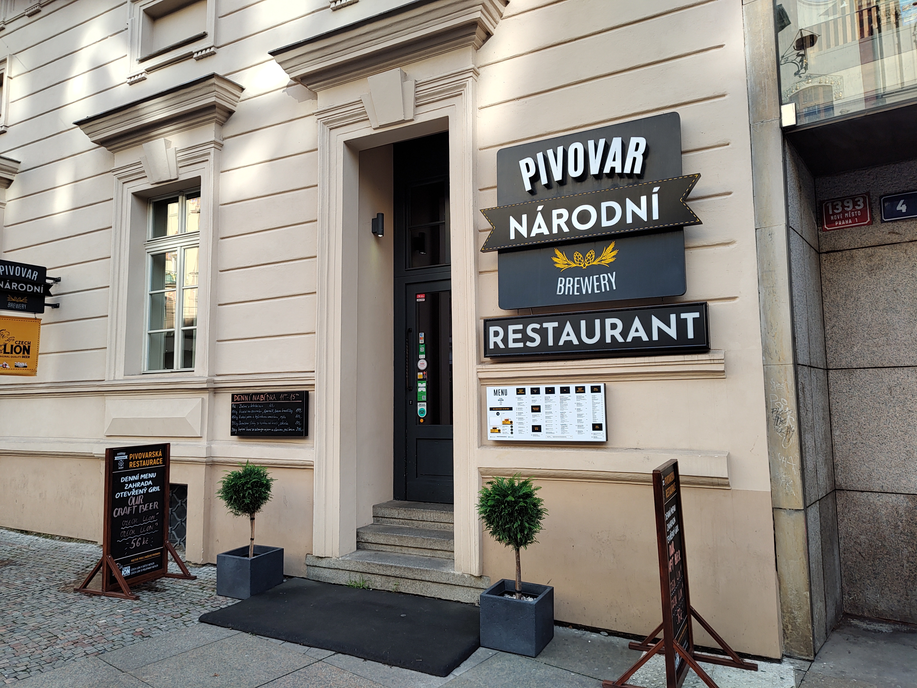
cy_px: 344
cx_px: 458
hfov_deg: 73.9
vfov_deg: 58.9
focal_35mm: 23
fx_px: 609
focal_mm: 5.56
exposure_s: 1/280
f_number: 1.8
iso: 100
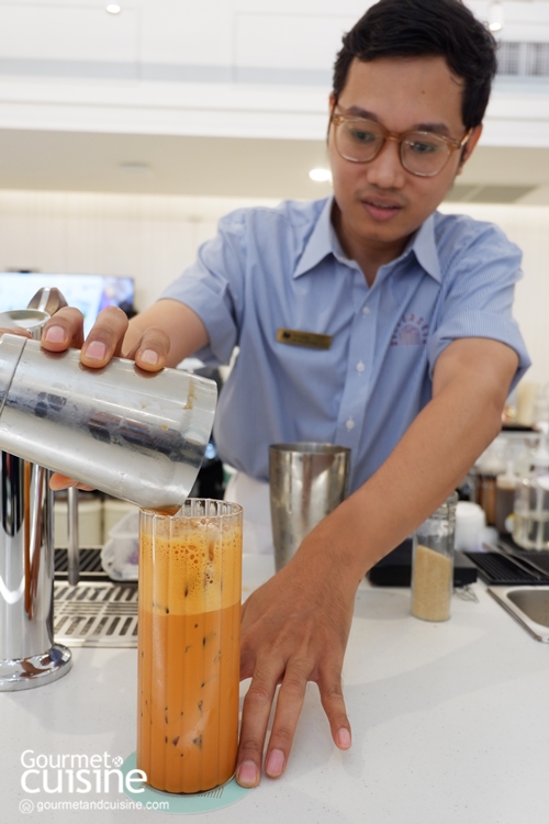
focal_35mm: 30
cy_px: 412
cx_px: 274
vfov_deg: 61.9
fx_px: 686
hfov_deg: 43.6
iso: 800
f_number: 3.8
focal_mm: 20.1
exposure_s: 1/42
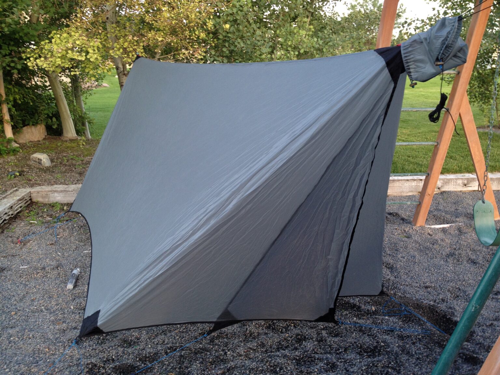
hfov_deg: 52.6
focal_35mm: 35
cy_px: 188
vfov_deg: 40.7
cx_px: 250
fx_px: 506
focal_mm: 4.28
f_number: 2.4
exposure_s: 1/60
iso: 64
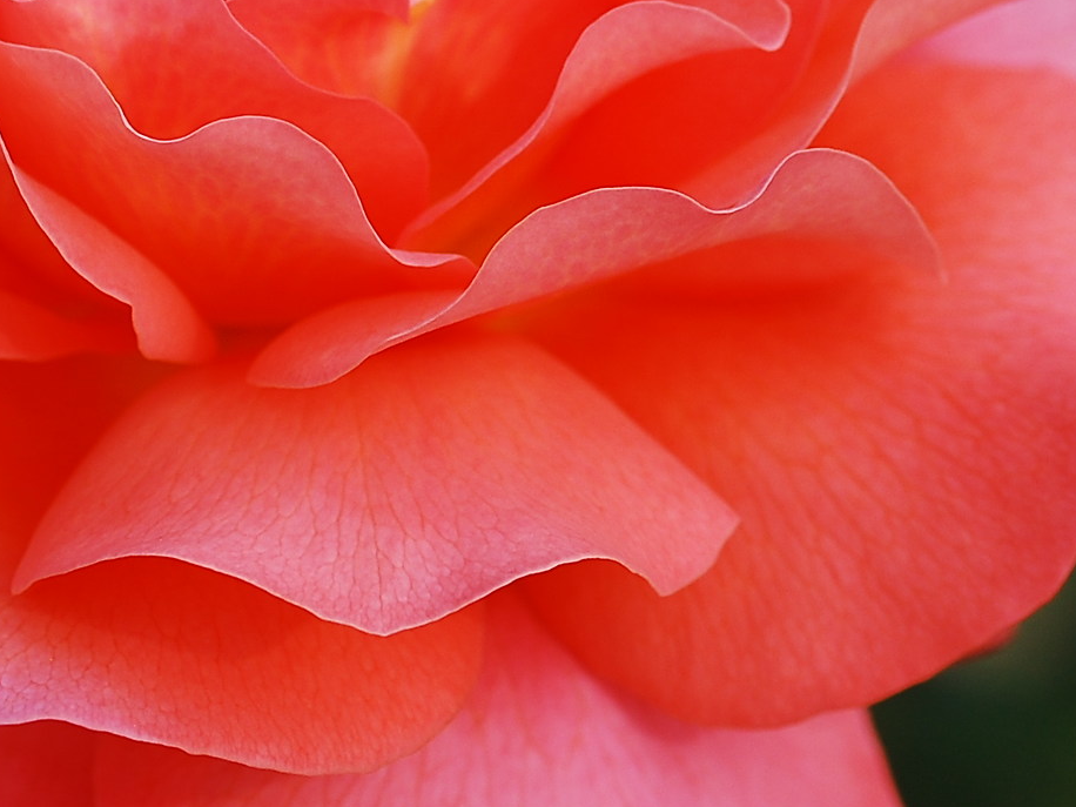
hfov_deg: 5.0
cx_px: 341
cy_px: 245
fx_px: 12317
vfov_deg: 3.8
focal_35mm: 396
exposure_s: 1/640
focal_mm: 105
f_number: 6.3
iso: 200
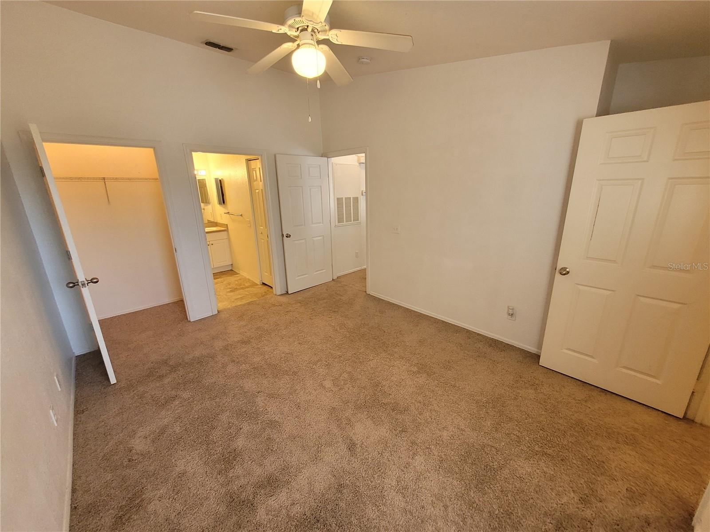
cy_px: 266
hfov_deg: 106.2
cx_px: 355
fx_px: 267
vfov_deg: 89.9
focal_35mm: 13
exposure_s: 1/60
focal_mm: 1.74
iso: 200
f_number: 2.2
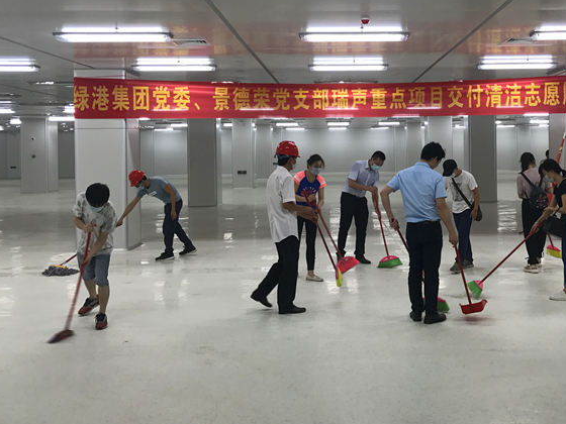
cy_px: 152
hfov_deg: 46.2
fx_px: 654
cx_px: 368
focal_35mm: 40
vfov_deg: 35.7
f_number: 1.8
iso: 25
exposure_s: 1/50
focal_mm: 3.99
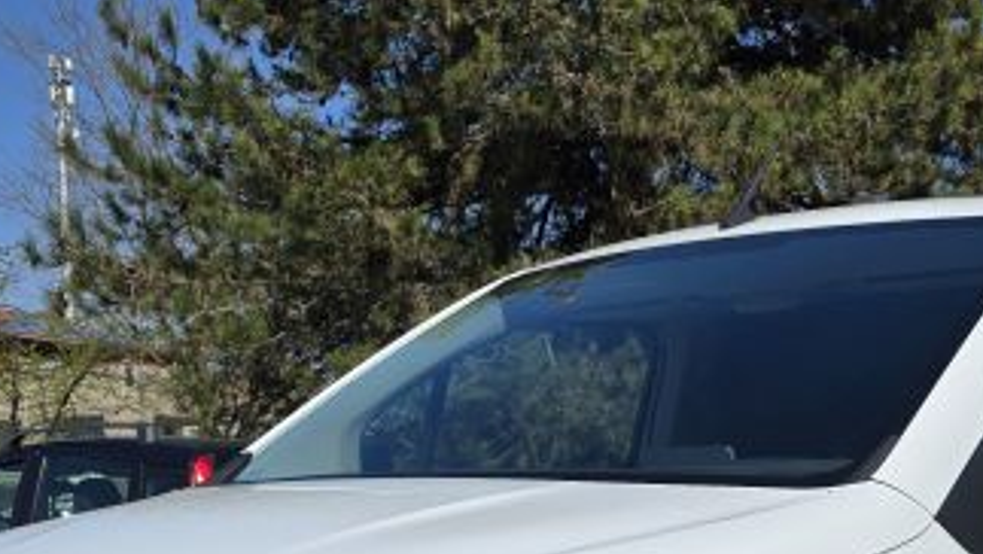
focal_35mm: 62
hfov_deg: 33.4
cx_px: 682
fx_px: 1617
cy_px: 764
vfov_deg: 17.9
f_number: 1.7
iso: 12
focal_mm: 6.3
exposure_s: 1/1325
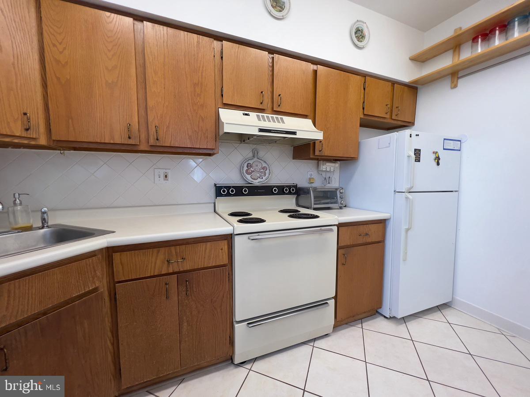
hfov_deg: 106.2
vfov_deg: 89.9
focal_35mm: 13
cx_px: 265
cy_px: 198
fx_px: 199
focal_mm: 1.57
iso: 80
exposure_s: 1/120
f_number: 1.8
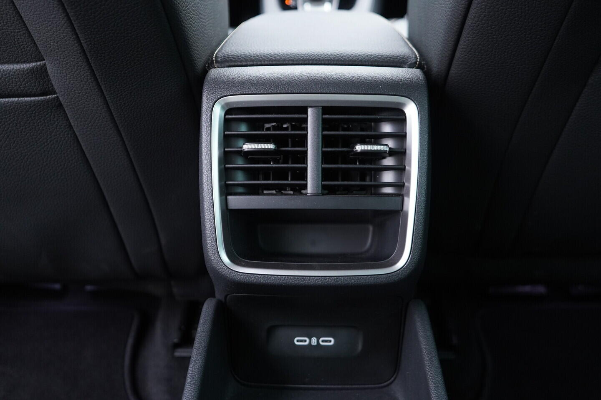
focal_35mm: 36
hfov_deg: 53.1
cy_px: 200
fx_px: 601
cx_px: 300
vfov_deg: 36.9
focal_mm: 24
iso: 800
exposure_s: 1/40
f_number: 2.8
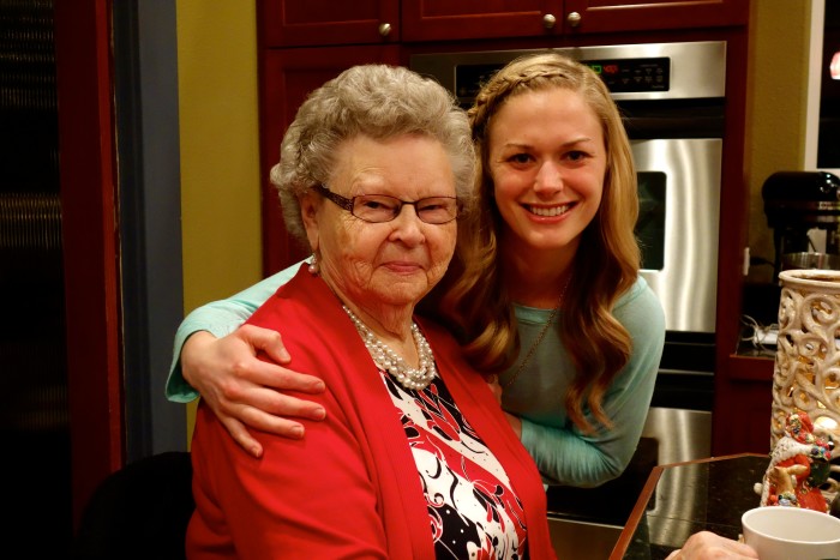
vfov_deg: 31.2
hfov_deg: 45.4
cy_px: 280
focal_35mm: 43
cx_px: 420
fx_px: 1003
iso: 1000
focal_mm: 15.82
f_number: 3.2
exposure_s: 1/50
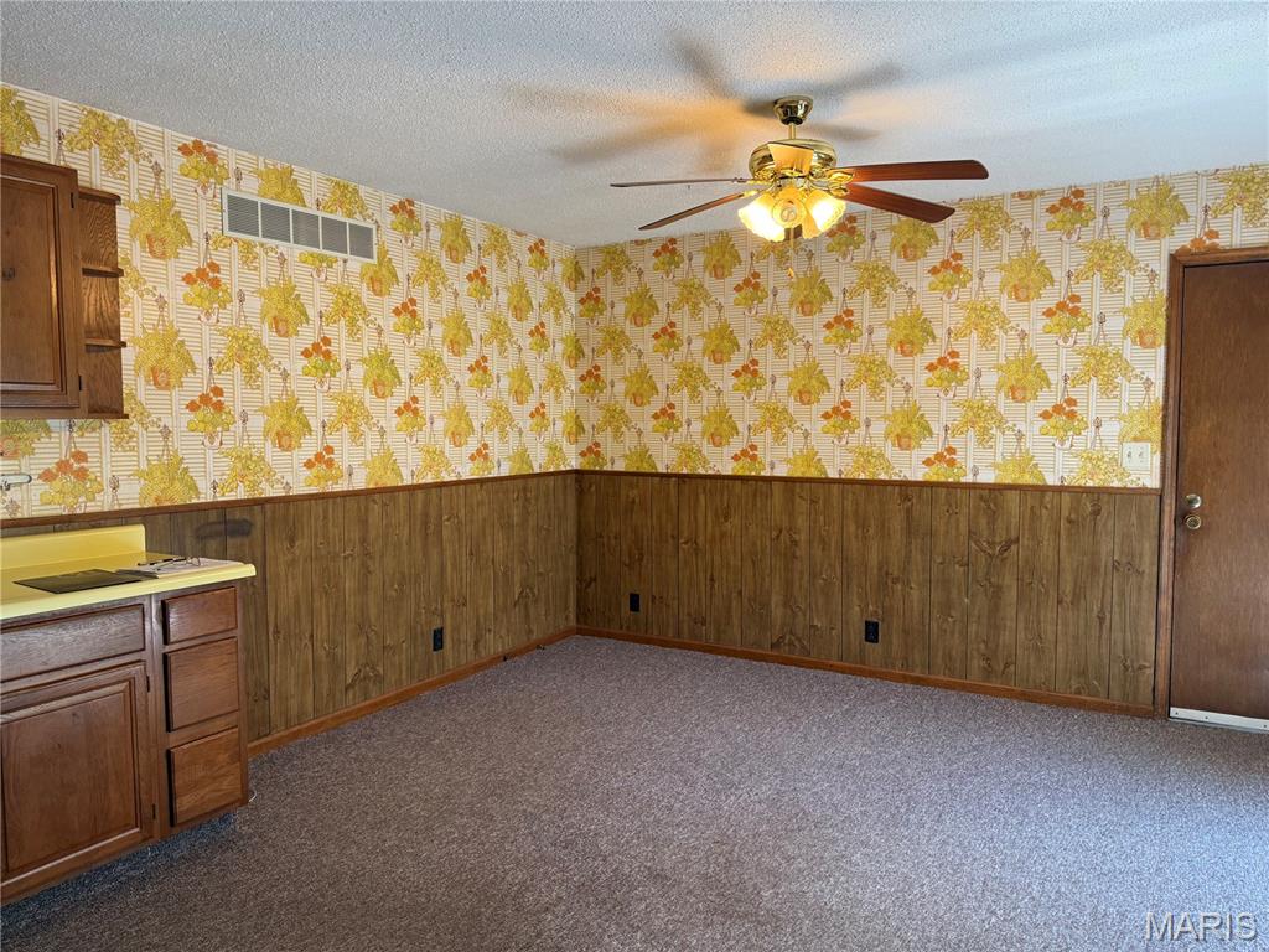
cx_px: 634
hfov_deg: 71.6
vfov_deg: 56.8
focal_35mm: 24
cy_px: 476
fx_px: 880
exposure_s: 1/120
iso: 160
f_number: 1.78
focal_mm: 6.76
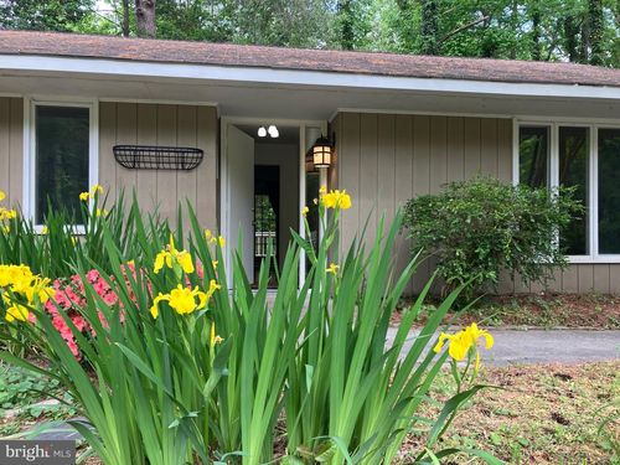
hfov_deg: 63.4
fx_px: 502
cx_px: 310
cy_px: 232
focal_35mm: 28
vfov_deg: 49.7
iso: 40
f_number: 1.8
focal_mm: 3.99
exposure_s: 1/120
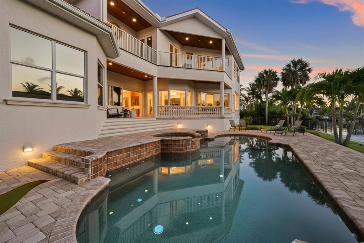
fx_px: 142
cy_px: 122
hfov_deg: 104.3
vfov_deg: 81.2
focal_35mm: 14
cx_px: 182
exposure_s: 1/40
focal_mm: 14
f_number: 8
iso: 3200
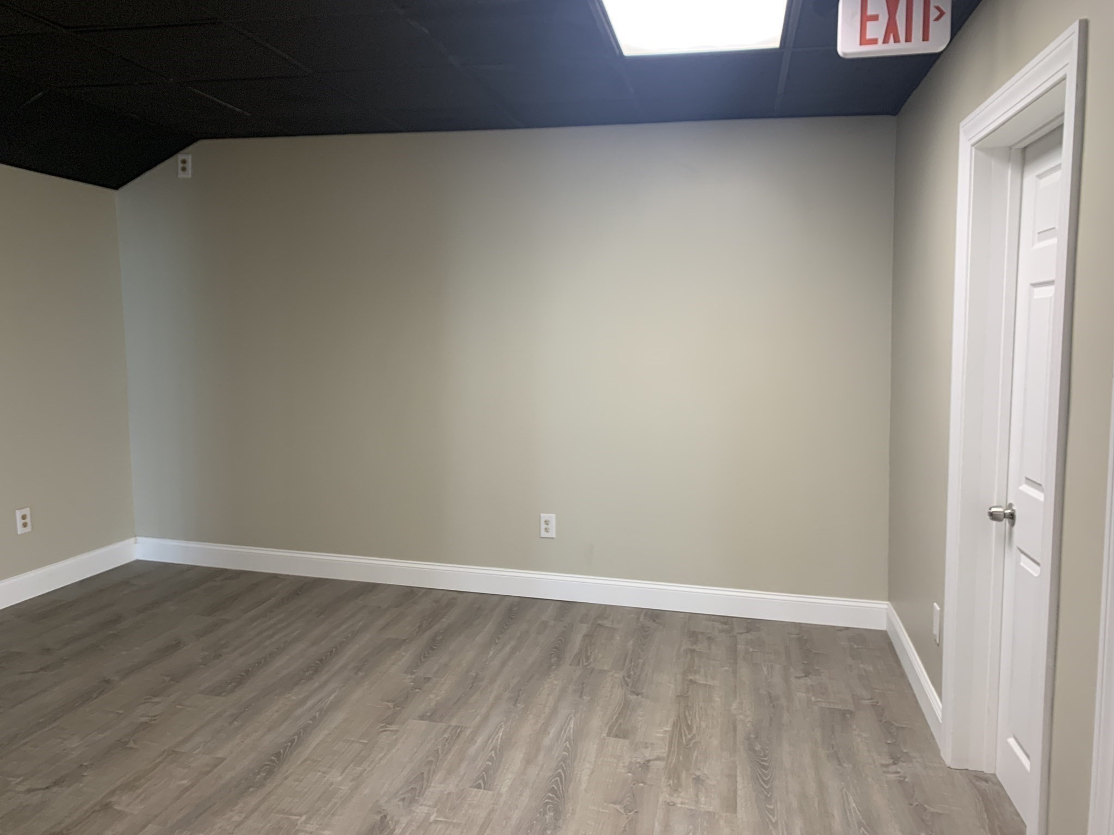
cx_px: 557
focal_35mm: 26
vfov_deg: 53.1
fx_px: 837
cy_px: 418
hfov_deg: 67.3
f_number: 1.8
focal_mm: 4.25
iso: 80
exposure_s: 1/60
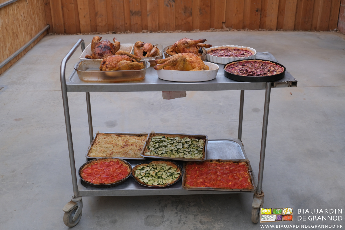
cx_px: 172
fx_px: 383
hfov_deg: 48.5
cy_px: 115
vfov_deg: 33.4
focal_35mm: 40
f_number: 3.2
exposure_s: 1/60
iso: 250
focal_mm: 26.5
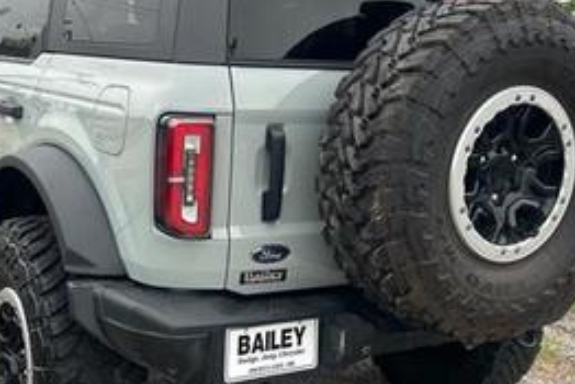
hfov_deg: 37.9
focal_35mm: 52
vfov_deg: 26.0
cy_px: 165
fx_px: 831
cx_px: 204
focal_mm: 5.7
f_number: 1.5
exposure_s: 1/611
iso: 50
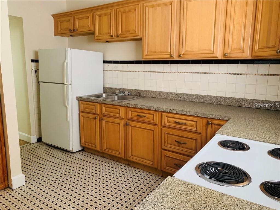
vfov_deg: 53.1
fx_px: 210
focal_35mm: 26
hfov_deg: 67.3
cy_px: 105
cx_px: 140
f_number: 1.8
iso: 160
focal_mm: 4.25
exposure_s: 1/60
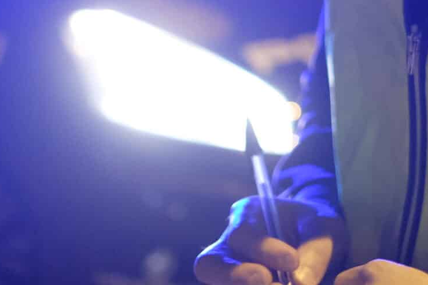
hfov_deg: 16.5
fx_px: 1439
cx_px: 455
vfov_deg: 11.0
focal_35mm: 121
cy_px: -99
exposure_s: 1/30
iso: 2000
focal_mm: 23
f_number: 1.4
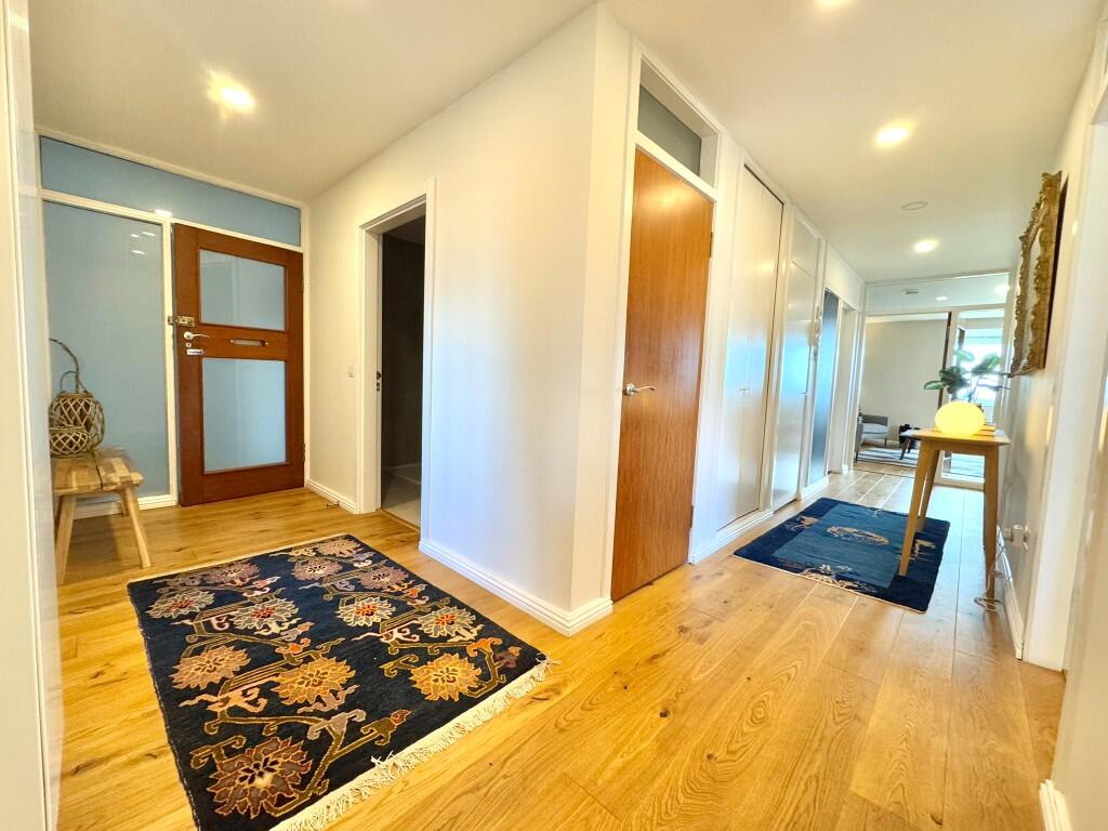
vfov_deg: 85.7
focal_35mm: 14
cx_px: 554
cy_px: 416
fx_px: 448
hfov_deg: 102.1
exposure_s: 1/100
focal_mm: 2.22
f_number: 2.2
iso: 250
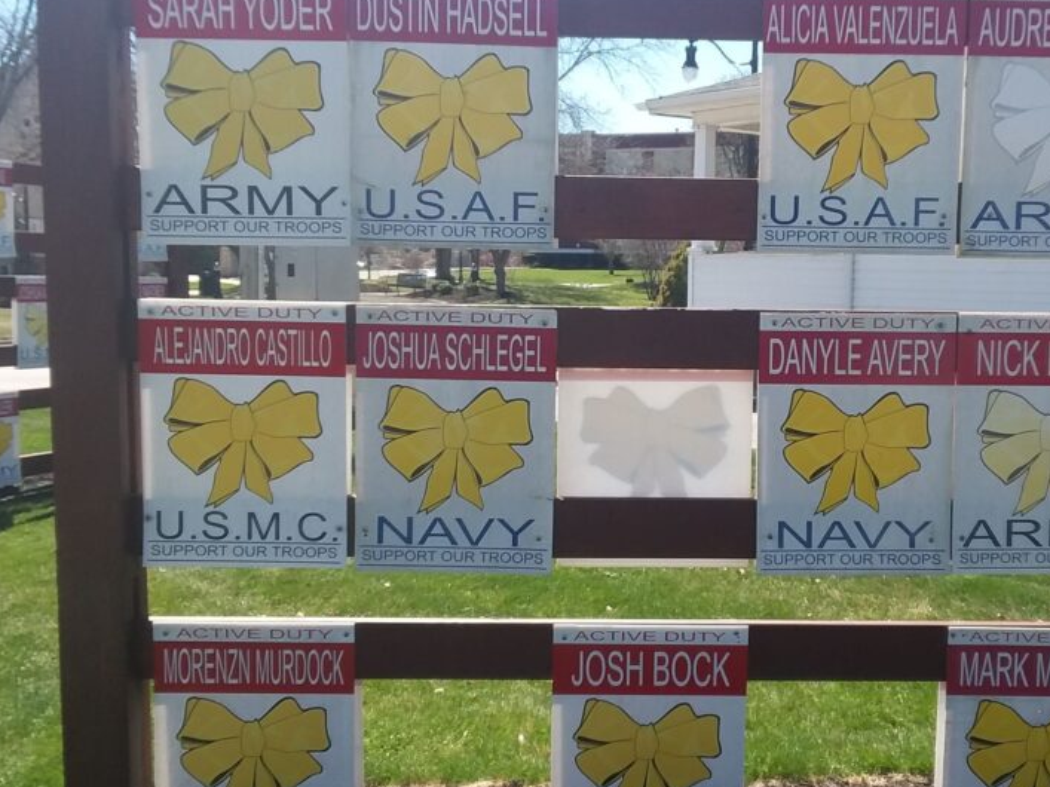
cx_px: 677
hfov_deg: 44.3
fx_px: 1274
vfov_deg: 34.3
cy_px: 417
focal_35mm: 42
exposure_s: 1/785
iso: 40
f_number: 1.9
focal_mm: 2.47
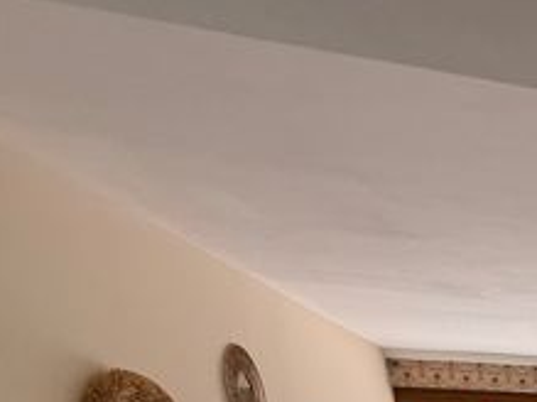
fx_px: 698
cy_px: 603
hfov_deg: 26.3
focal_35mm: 45
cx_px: 855
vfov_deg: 24.8
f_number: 2.2
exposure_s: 1/99
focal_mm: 2.22
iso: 100
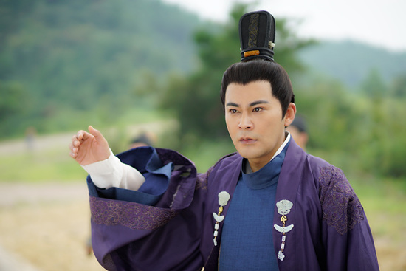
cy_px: 136
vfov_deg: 16.1
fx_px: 959
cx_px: 203
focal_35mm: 85
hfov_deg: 23.9
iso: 200
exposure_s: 1/3200
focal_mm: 85
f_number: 2
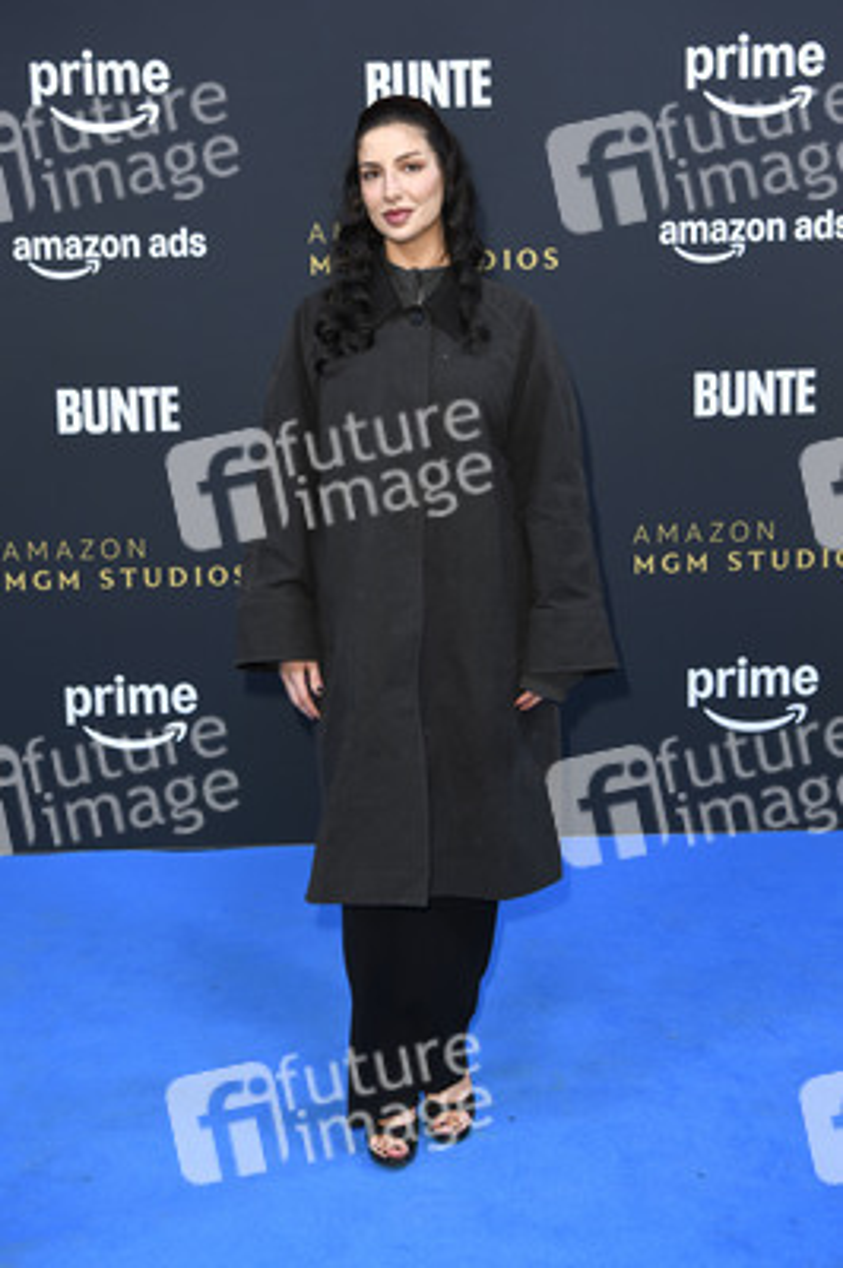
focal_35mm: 38
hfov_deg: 35.0
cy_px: 634
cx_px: 422
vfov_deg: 50.7
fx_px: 1337
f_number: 4
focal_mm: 38
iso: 400
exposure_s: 1/400
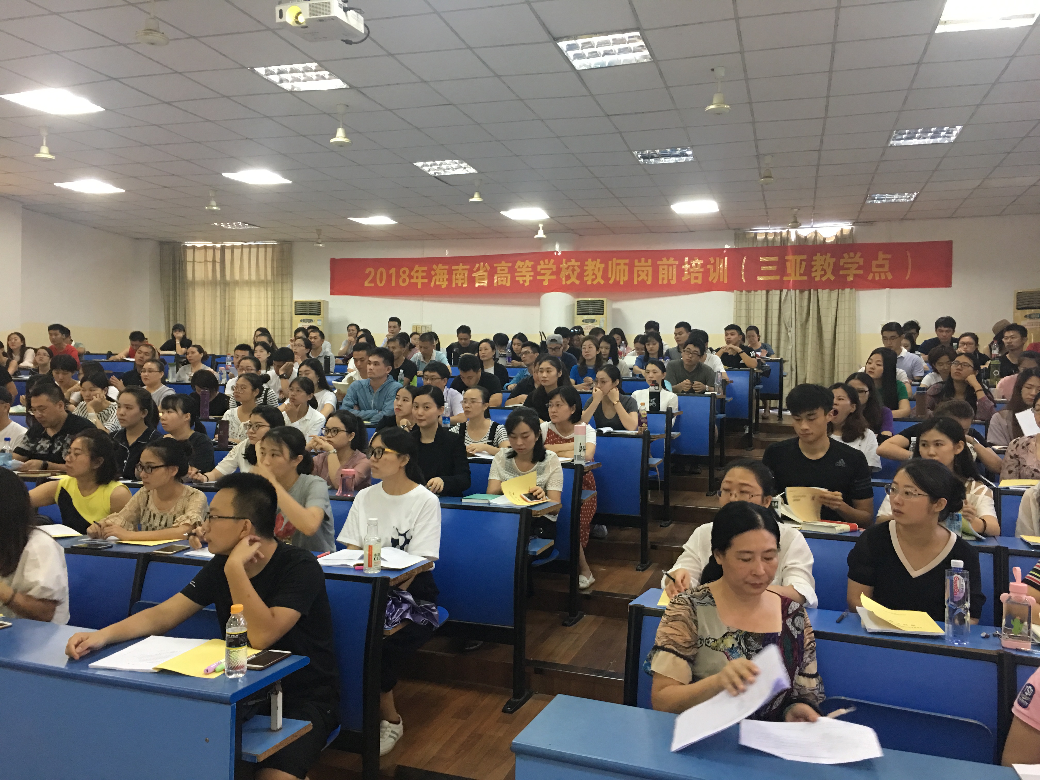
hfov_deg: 61.7
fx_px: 871
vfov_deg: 48.2
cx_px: 520
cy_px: 390
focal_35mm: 29
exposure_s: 1/17
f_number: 2.2
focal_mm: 4.15
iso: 100
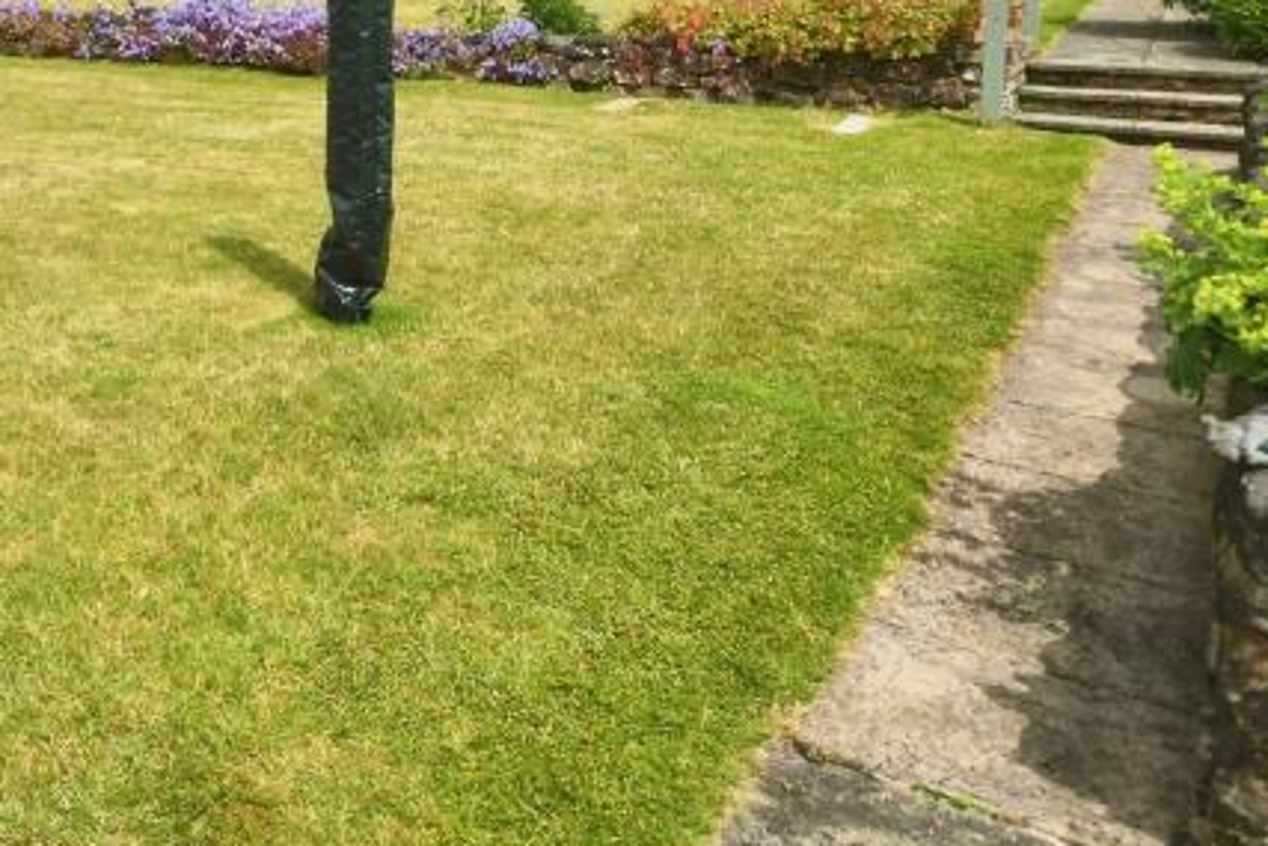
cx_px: 24
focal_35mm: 36
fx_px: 1268
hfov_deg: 45.5
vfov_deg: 33.6
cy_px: -10
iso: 400
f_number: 8
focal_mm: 10
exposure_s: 1/1250
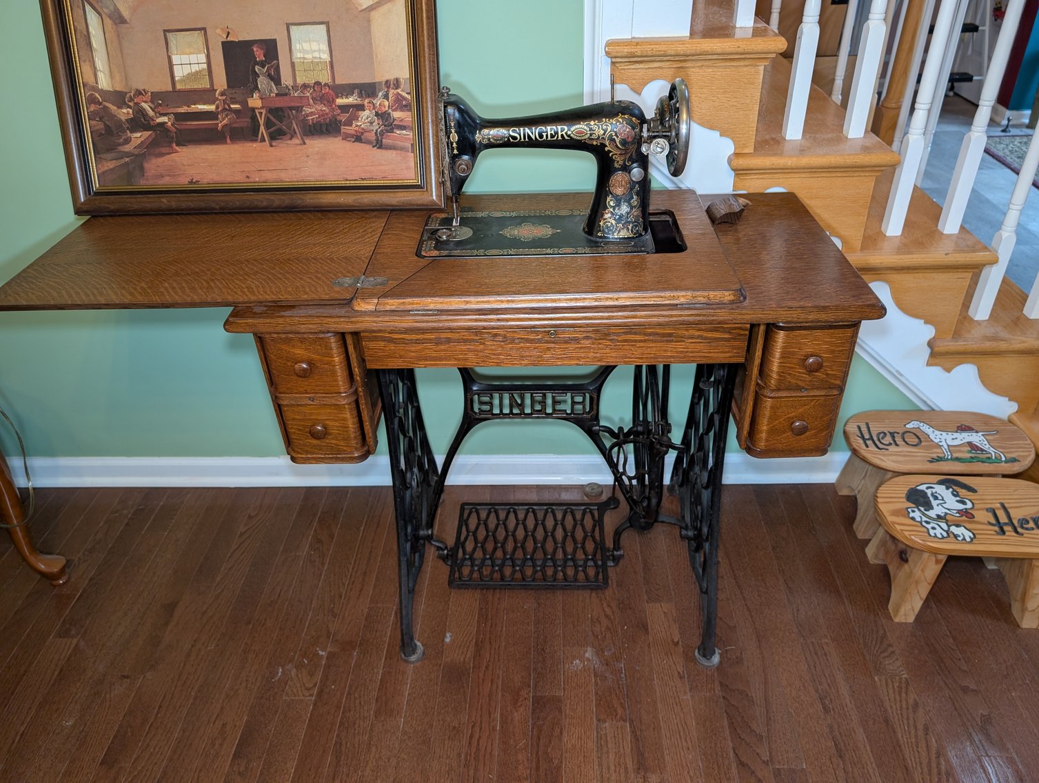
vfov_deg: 56.9
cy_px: 392
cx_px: 520
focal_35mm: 24
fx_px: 721
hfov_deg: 71.5
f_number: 1.68
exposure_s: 1/30
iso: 173
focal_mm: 6.9
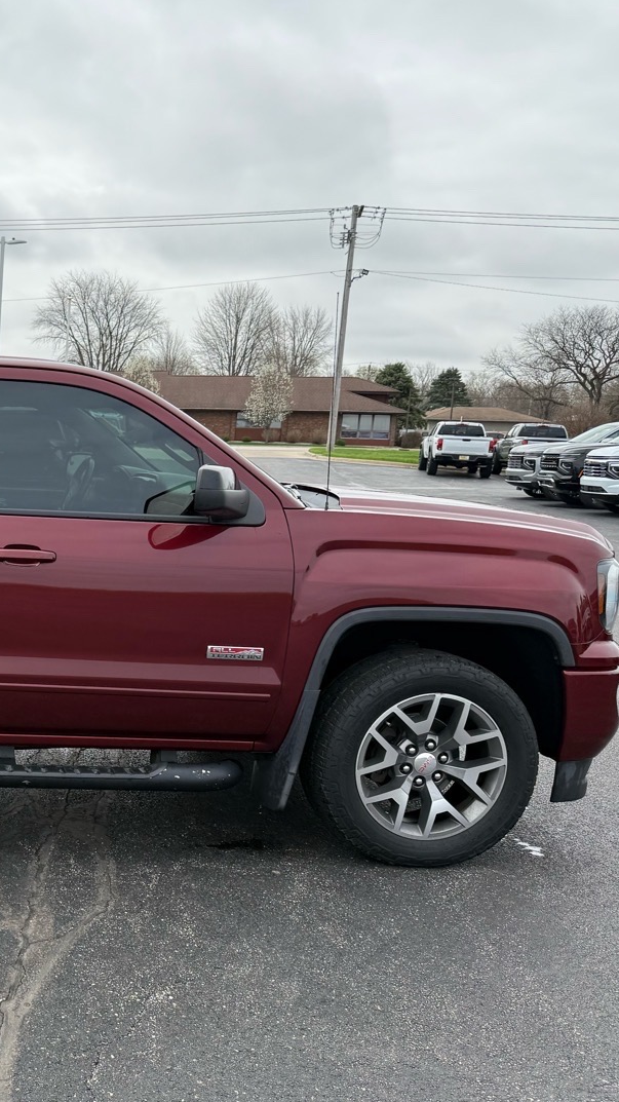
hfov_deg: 26.7
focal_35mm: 39
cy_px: 613
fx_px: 1139
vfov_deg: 51.5
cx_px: -140
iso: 80
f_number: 1.78
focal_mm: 6.76
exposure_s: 1/3279
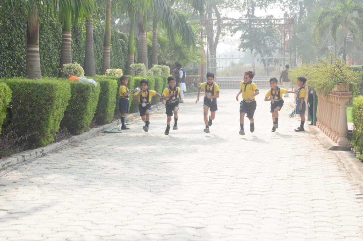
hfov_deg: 23.4
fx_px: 876
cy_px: 120
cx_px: 182
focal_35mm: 87
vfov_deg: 15.7
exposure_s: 1/125
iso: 400
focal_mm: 58
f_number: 5.6
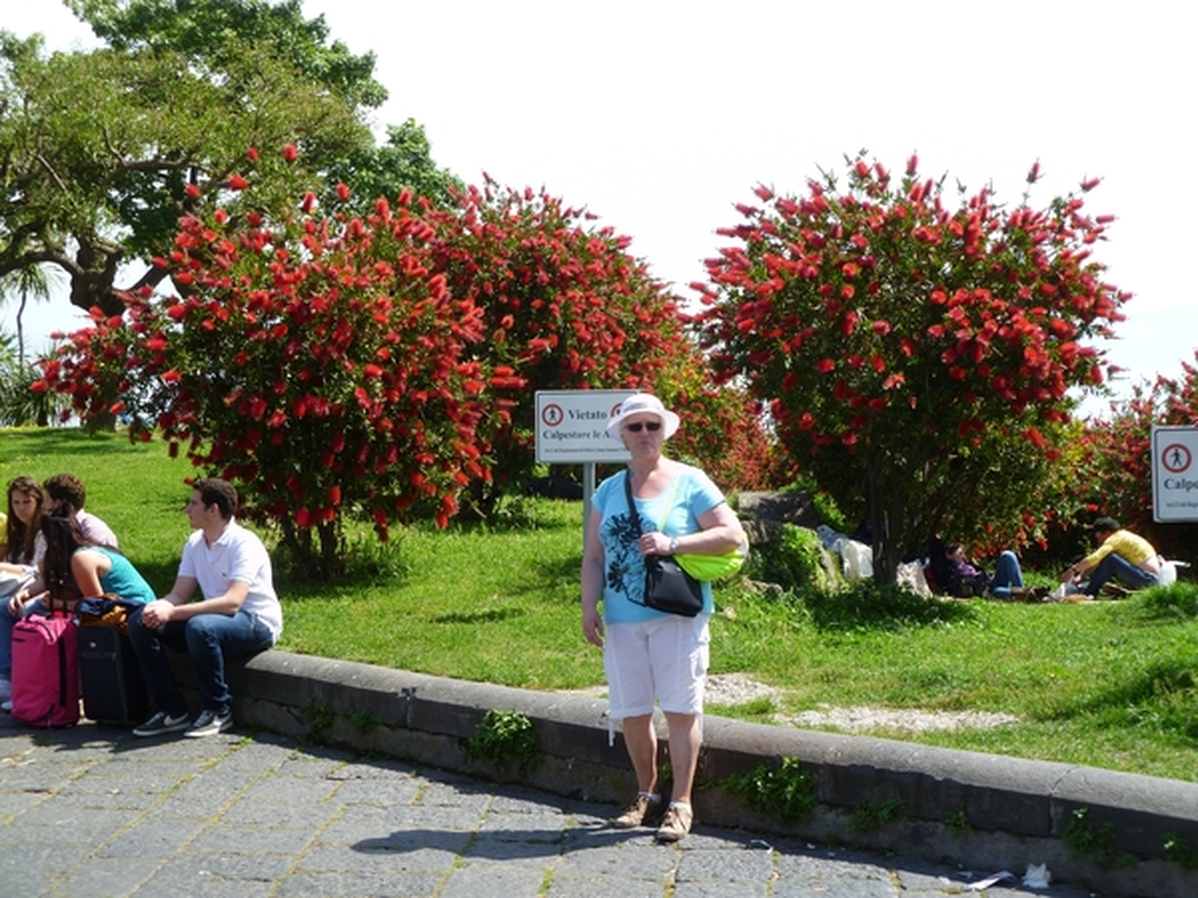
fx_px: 1973
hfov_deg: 33.8
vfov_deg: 25.7
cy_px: 449
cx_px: 599
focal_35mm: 57
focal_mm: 10.2
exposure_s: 1/250
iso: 80
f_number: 4
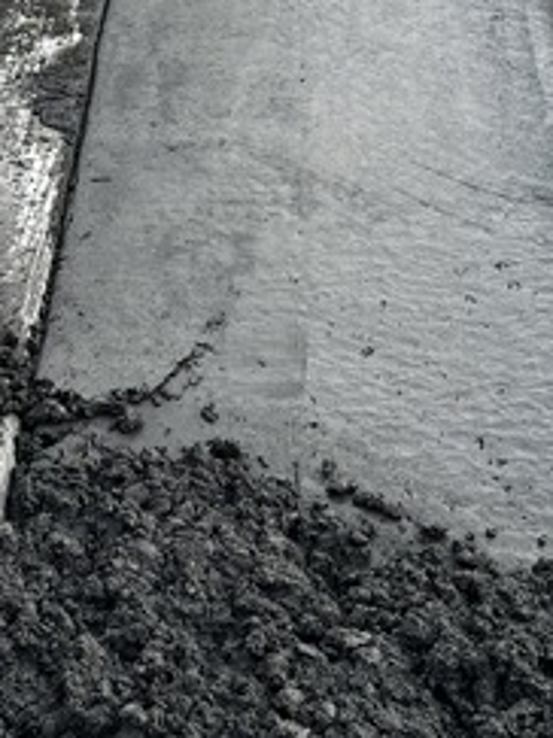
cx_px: 422
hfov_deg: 15.6
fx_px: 2004
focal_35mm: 94
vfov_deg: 19.6
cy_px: -159
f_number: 1.6
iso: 50
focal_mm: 5.1
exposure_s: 1/983
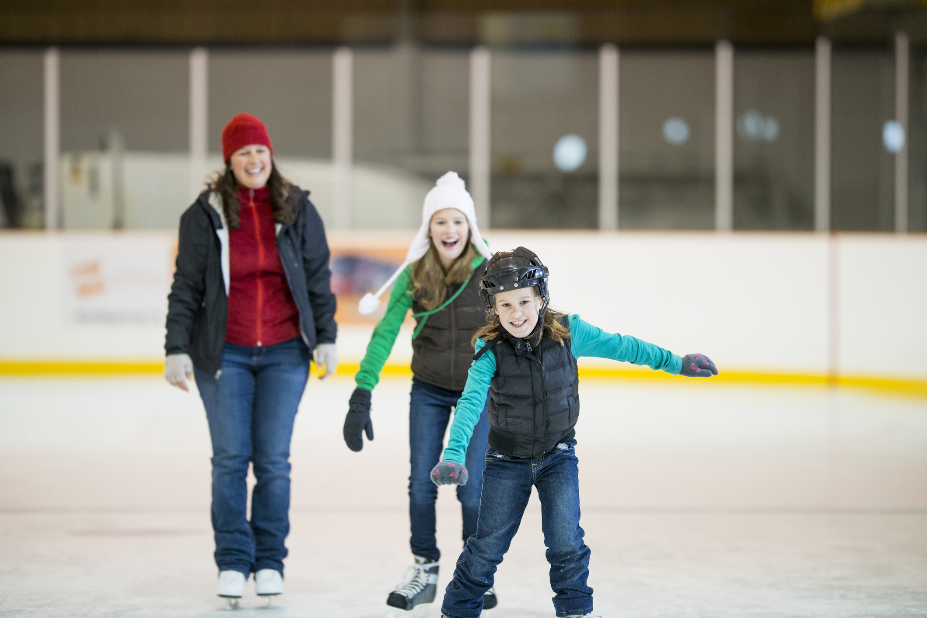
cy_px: 309
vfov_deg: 6.9
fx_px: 5151
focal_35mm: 200
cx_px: 464
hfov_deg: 10.3
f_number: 2
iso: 1000
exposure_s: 1/400
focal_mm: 200
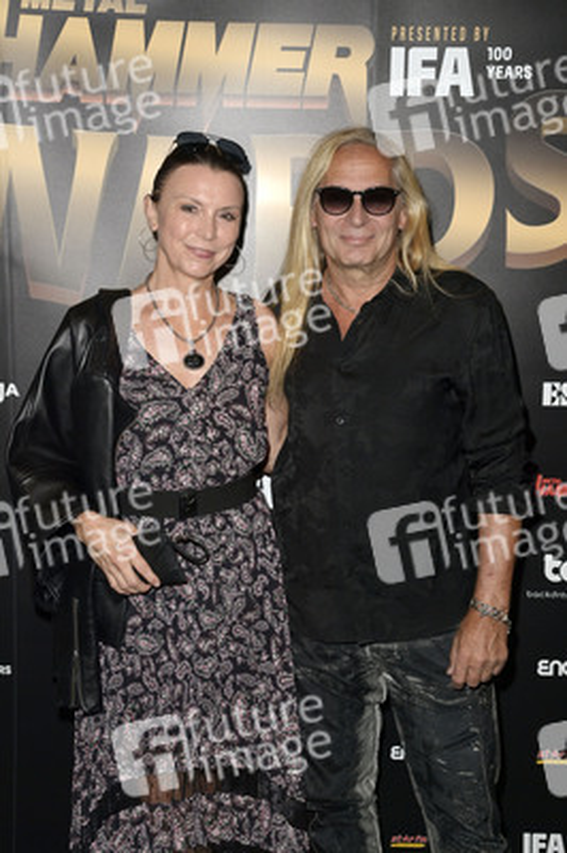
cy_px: 426
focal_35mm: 50
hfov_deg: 26.9
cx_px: 284
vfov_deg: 39.6
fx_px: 1183
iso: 640
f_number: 5
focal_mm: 50
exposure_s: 1/200
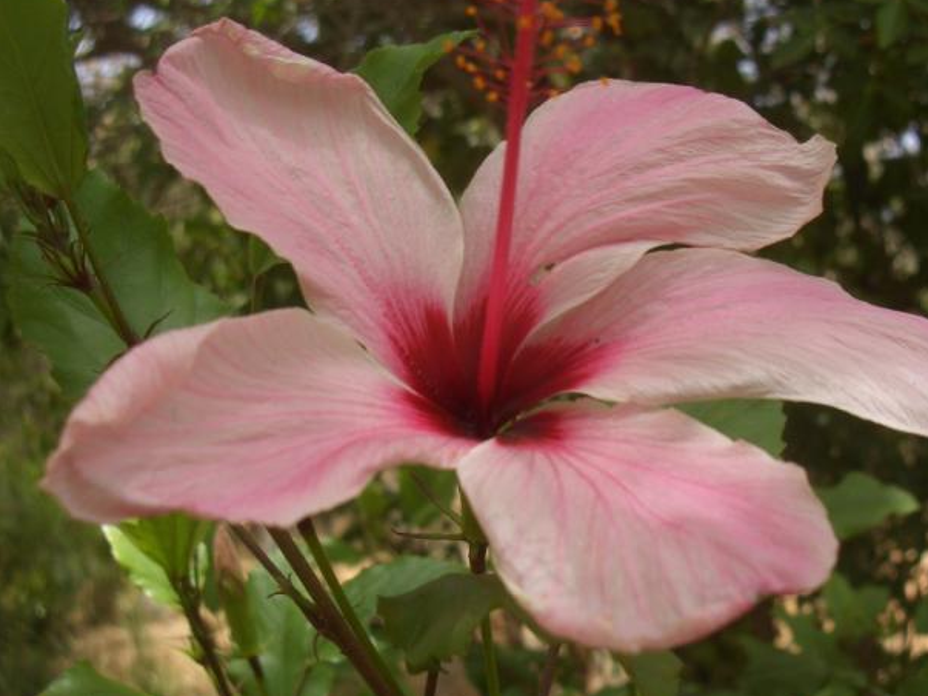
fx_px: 1394
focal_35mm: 52
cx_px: 489
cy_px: 348
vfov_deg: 28.0
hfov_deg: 36.8
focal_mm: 8.2
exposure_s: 1/320
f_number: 3.1
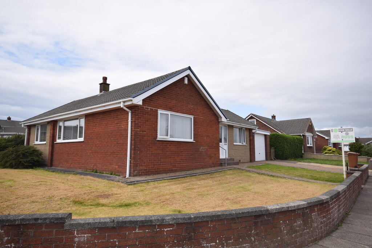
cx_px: 186
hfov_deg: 77.3
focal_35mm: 22
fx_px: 233
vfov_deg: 56.2
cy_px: 124
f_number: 10
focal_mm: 15
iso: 100
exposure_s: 1/200
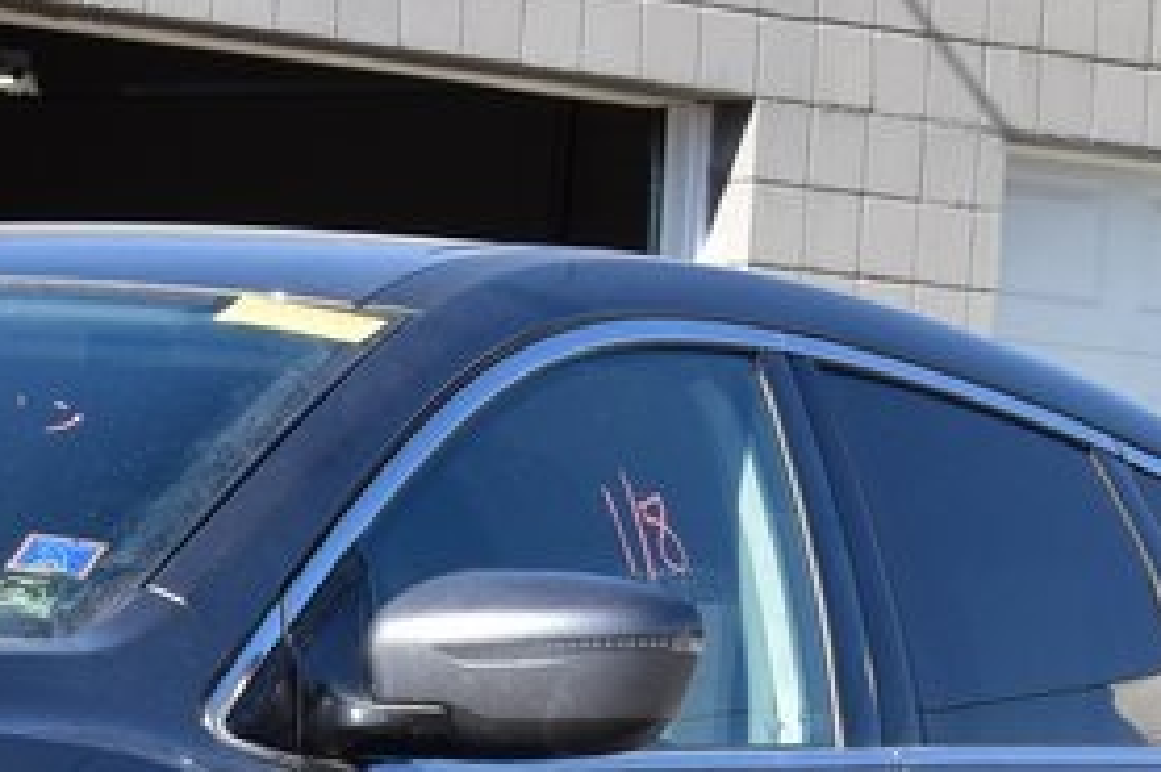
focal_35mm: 304
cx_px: -322
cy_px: 1137
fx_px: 9793
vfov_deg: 4.5
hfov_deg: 6.7
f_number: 10
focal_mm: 55
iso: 400
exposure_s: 1/320
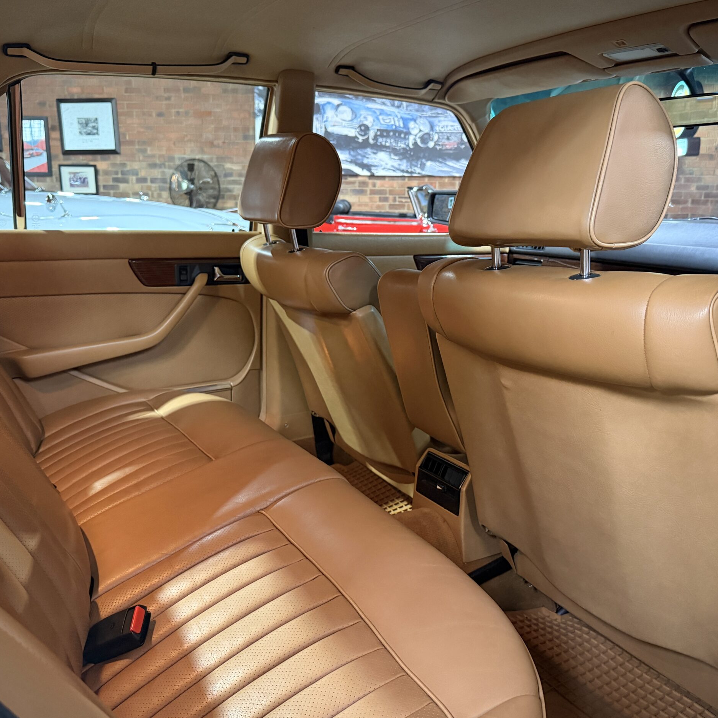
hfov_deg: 55.6
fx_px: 681
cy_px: 361
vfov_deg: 55.6
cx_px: 365
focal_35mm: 29
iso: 800
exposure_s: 1/33
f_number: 1.78
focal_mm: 6.76
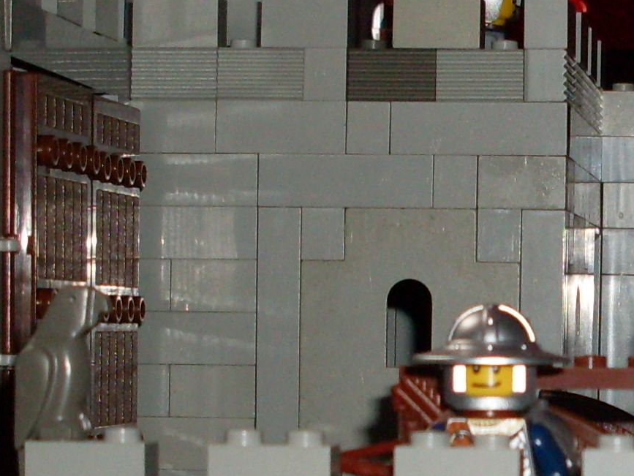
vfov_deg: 10.3
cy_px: 535
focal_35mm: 143
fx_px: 2620
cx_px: 716
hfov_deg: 13.5
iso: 100
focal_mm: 6.3
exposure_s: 1/45
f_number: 2.8
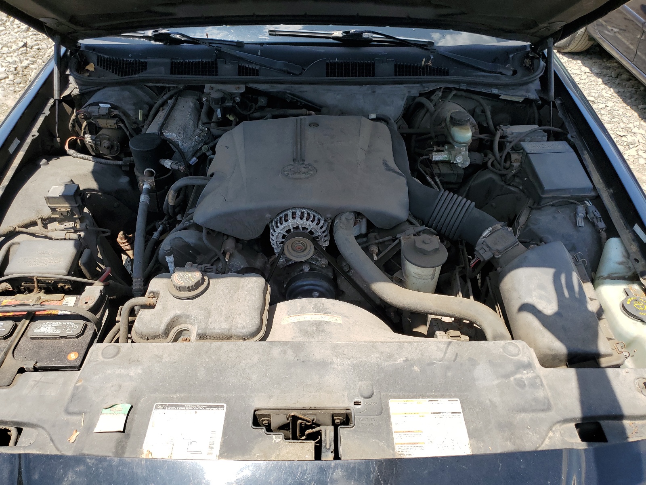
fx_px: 485
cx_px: 323
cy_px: 242
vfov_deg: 53.1
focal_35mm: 26
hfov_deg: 67.3
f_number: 1.5
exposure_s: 1/1429
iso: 50
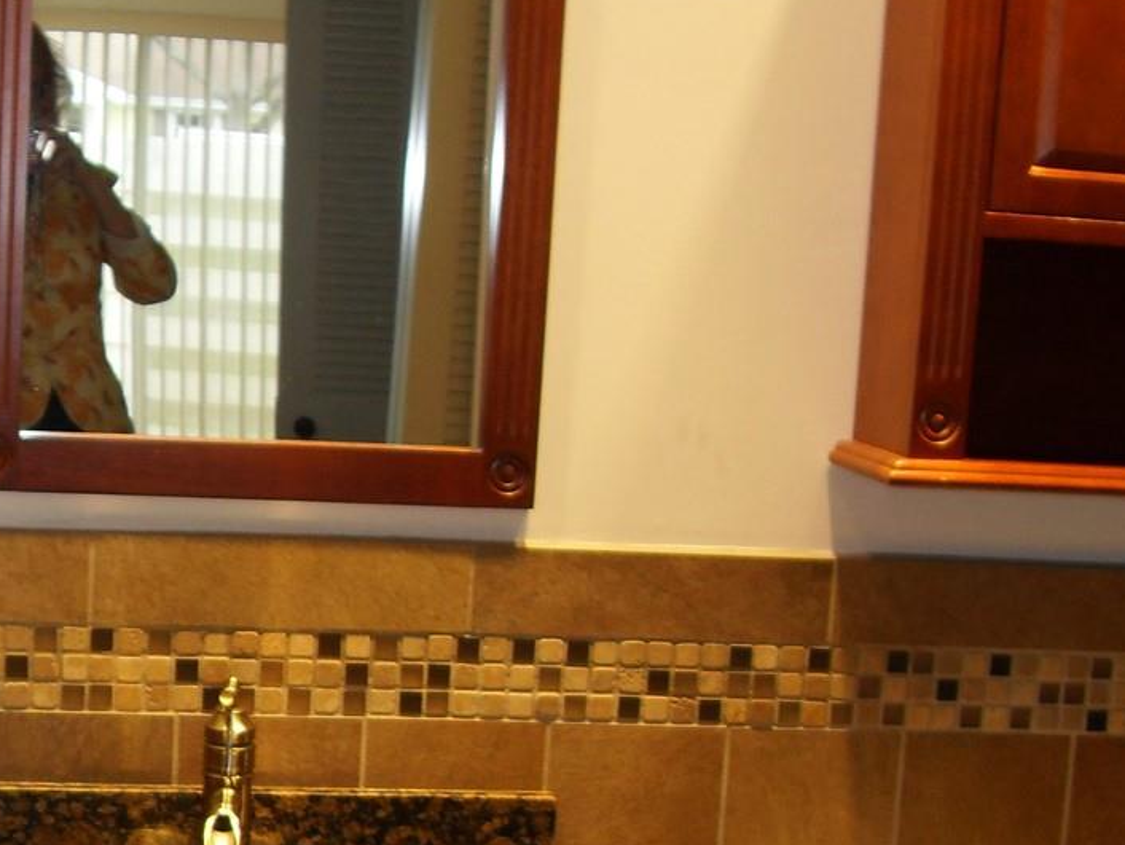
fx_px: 2503
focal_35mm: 77
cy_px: 812
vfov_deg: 18.7
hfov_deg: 25.3
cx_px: 433
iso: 100
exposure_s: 1/45
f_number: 2.8
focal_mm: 6.3
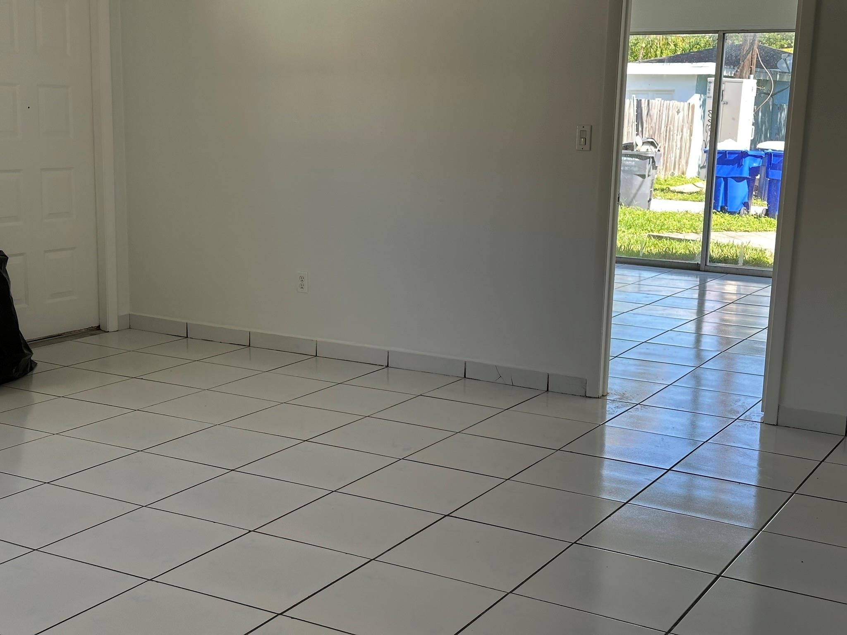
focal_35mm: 48
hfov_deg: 39.7
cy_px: 318
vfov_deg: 30.3
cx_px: 424
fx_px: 1174
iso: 50
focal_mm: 6.86
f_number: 1.78
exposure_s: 1/251
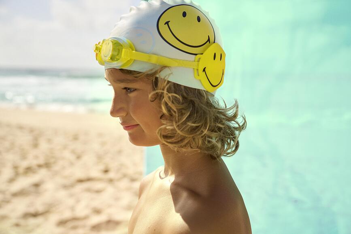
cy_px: 117
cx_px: 176
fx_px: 419
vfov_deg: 31.2
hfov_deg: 45.4
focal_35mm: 43
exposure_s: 1/2000
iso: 200
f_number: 4
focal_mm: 43
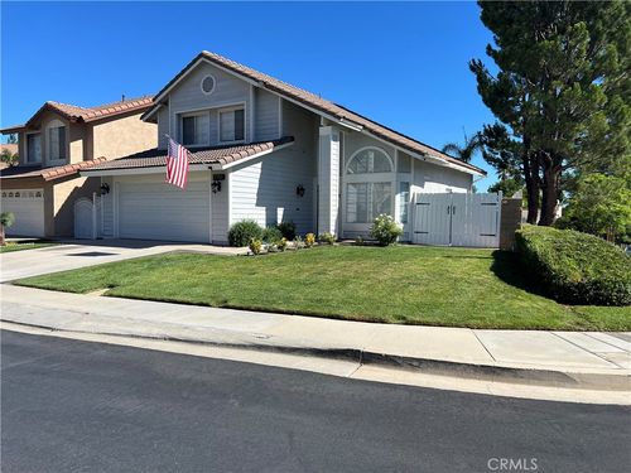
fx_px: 474
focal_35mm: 26
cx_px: 316
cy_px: 236
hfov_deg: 67.3
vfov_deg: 53.1
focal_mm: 5.7
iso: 50
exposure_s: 1/3968
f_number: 1.5
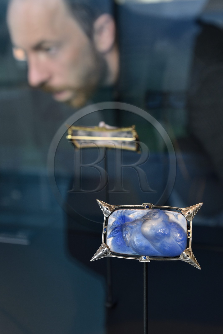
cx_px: 112
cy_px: 167
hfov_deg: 31.9
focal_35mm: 42
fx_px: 390
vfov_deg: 46.4
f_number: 5.6
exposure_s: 1/60
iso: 800
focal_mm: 42
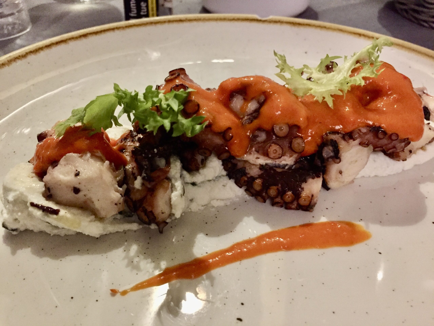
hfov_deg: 61.7
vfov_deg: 48.2
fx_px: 364
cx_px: 217
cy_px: 163
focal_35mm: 29
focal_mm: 4.15
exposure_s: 1/17
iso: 500
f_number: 2.2
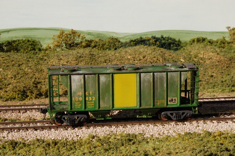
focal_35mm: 63
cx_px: 118
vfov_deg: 21.5
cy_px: 78
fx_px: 411
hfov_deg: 31.9
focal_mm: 42
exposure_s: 1/320
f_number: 32
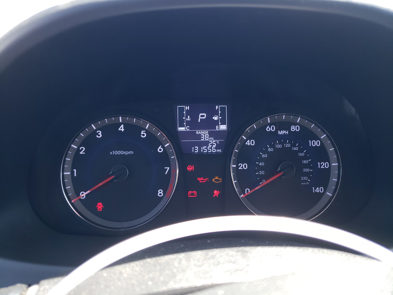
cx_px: 196
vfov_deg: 53.1
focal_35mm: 26
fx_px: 295
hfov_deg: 67.3
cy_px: 148
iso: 69
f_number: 1.5
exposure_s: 1/120
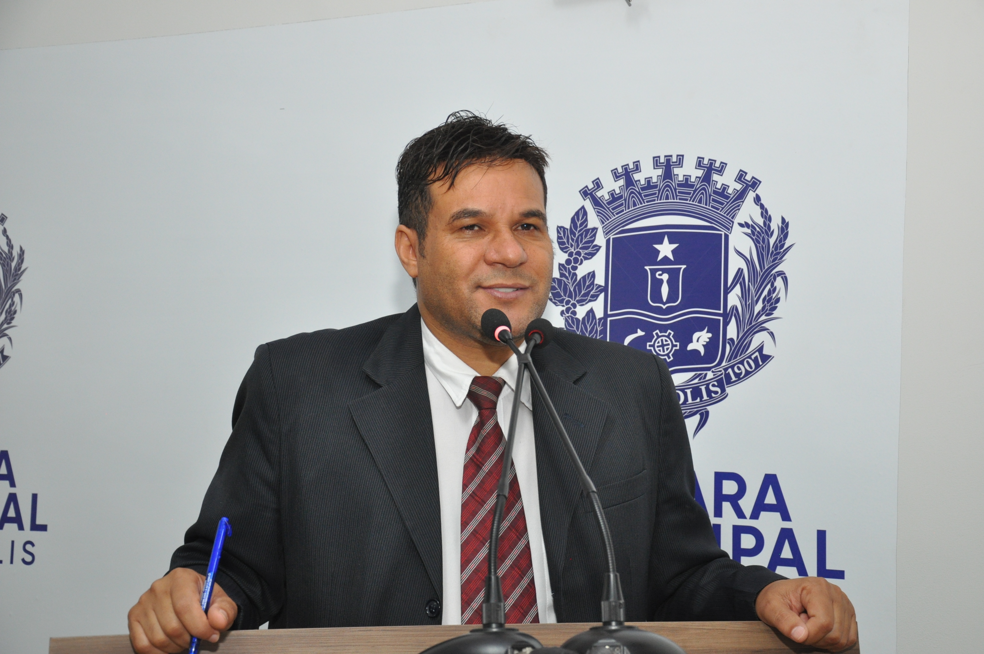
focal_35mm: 60
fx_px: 1638
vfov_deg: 22.6
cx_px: 492
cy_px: 327
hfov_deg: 33.4
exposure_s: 1/60
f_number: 5.6
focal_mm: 40
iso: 800
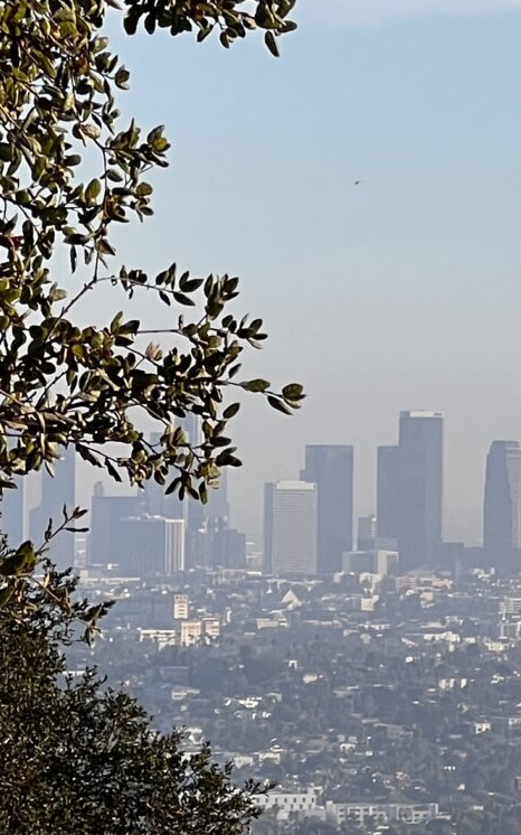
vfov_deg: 7.5
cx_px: 719
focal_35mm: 280
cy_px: 319
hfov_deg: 4.7
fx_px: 6364
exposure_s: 1/622
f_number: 2.8
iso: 32
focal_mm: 9
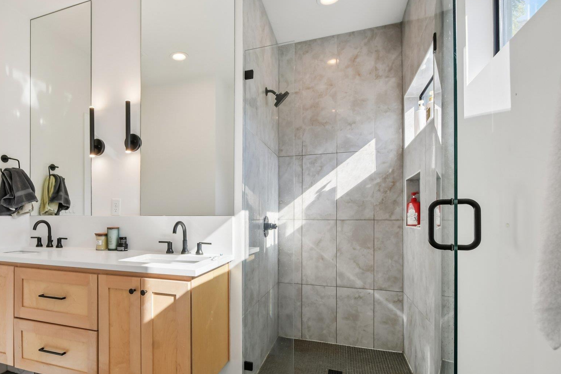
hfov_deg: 82.2
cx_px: 207
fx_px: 312
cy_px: 199
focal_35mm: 20
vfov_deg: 61.9
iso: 400
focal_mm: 10
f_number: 8
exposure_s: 1/320
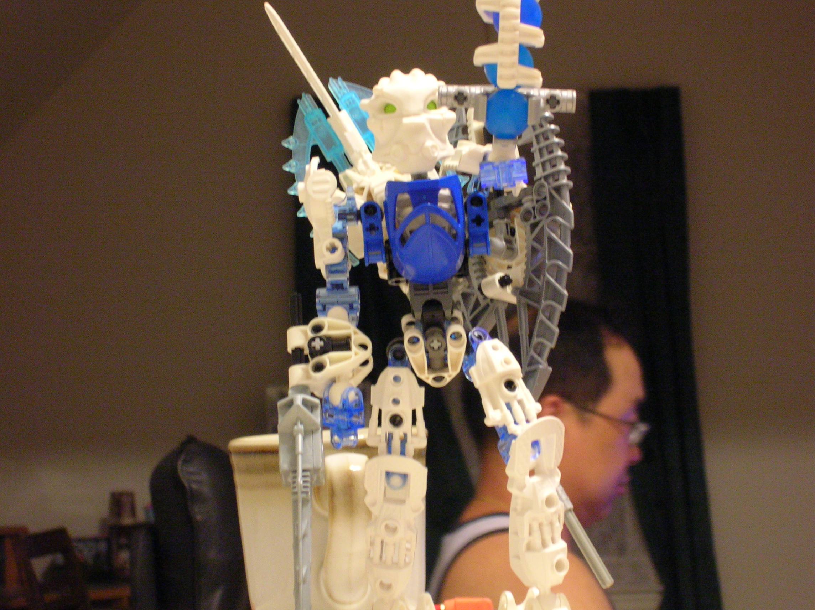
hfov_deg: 19.7
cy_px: 305
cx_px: 408
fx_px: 2352
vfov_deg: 14.8
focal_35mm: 100
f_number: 4.8
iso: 200
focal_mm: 16.7
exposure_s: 1/3.5
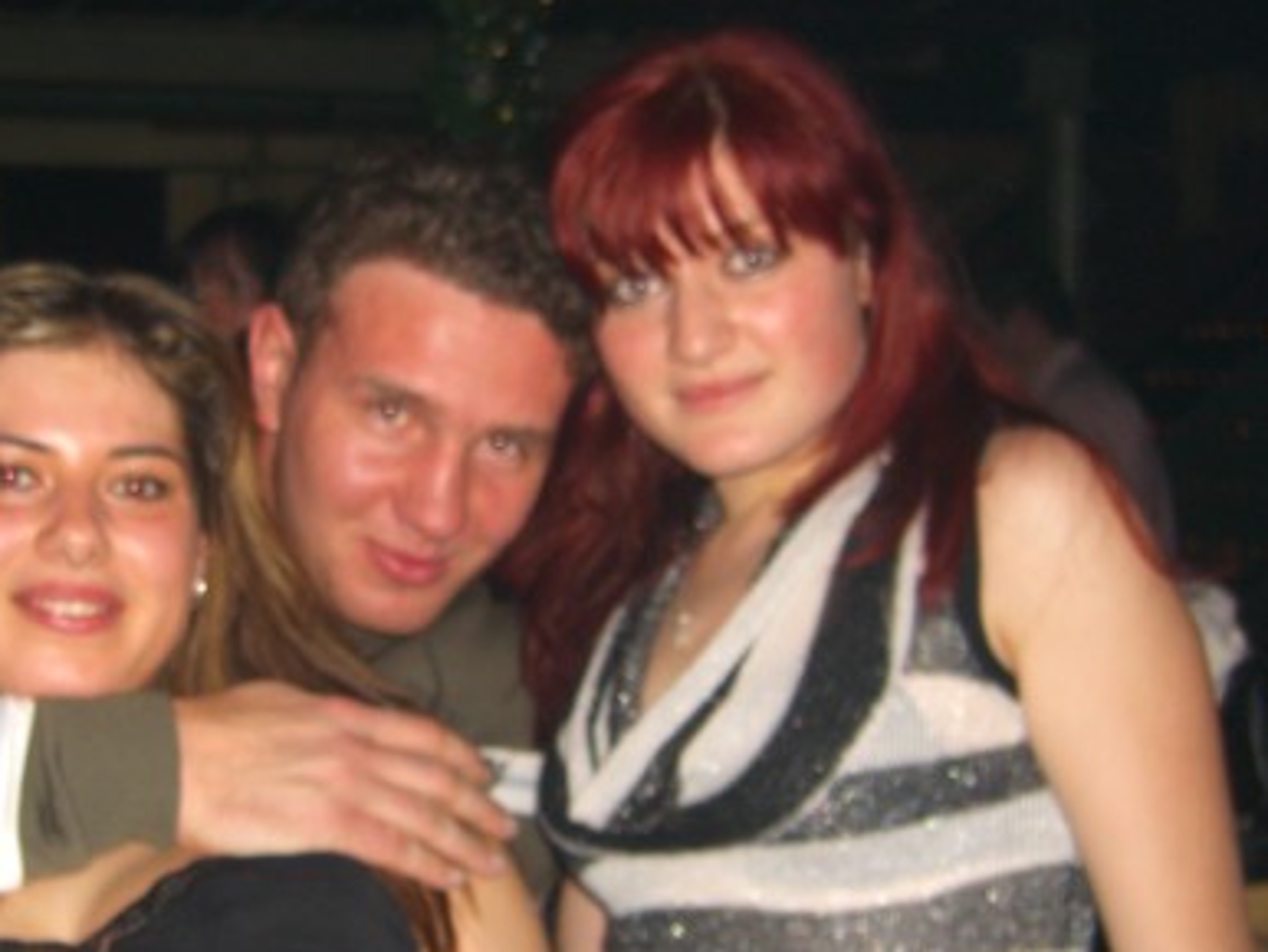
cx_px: 447
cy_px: 574
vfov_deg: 24.8
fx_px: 2163
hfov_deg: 32.5
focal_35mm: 59
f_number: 2.8
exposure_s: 1/60
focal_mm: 7.9
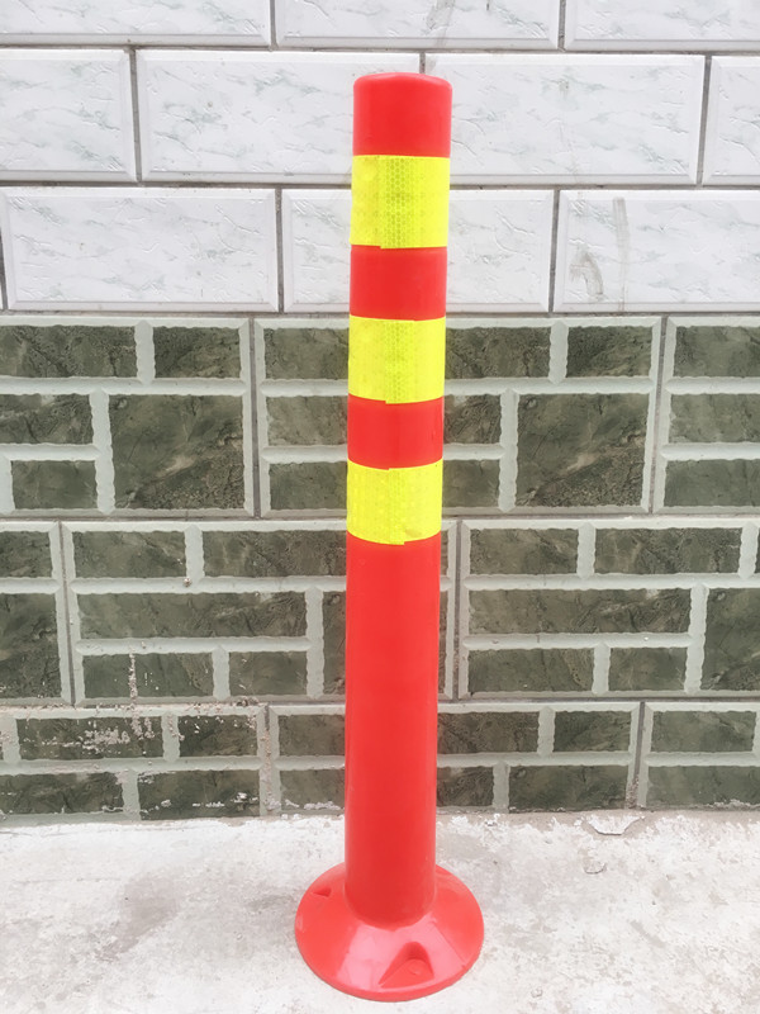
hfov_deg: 48.2
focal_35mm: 29
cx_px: 380
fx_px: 849
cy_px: 507
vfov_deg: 61.7
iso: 25
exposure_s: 1/33
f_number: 2.2
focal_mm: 4.15
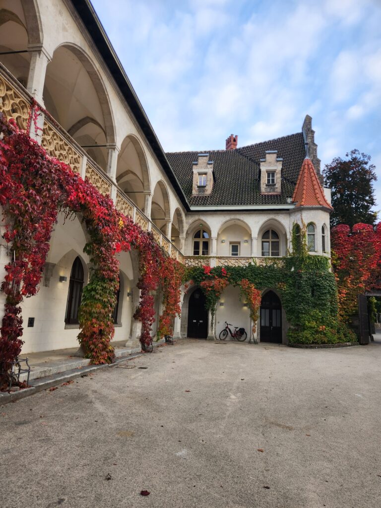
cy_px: 254
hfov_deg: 58.9
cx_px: 190
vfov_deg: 73.9
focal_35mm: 23
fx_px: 338
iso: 25
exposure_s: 1/180
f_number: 1.8
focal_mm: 5.4
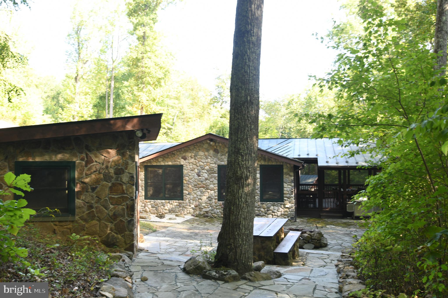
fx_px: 373
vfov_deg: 43.6
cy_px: 149
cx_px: 224
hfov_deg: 62.0
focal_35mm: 30
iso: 200
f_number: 5.6
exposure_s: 1/30
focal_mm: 20
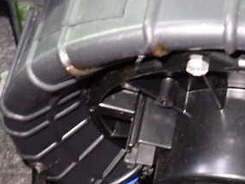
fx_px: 453
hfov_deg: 28.6
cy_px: 137
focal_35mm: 64
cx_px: 239
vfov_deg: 22.7
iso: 800
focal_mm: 5.4
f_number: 2.3
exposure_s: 1/15
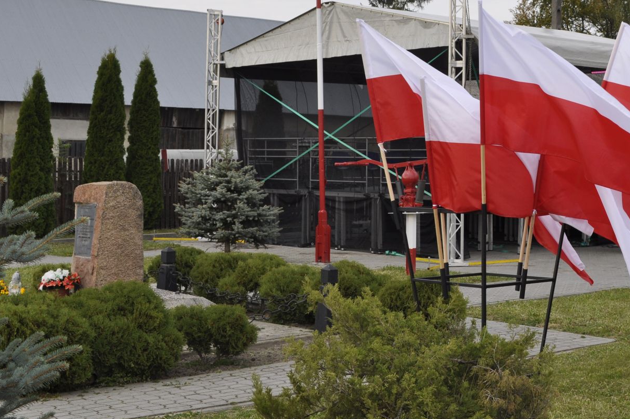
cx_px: 483
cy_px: 104
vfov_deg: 21.0
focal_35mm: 64
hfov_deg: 30.8
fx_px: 1119
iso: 200
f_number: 9
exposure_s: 1/200
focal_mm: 24
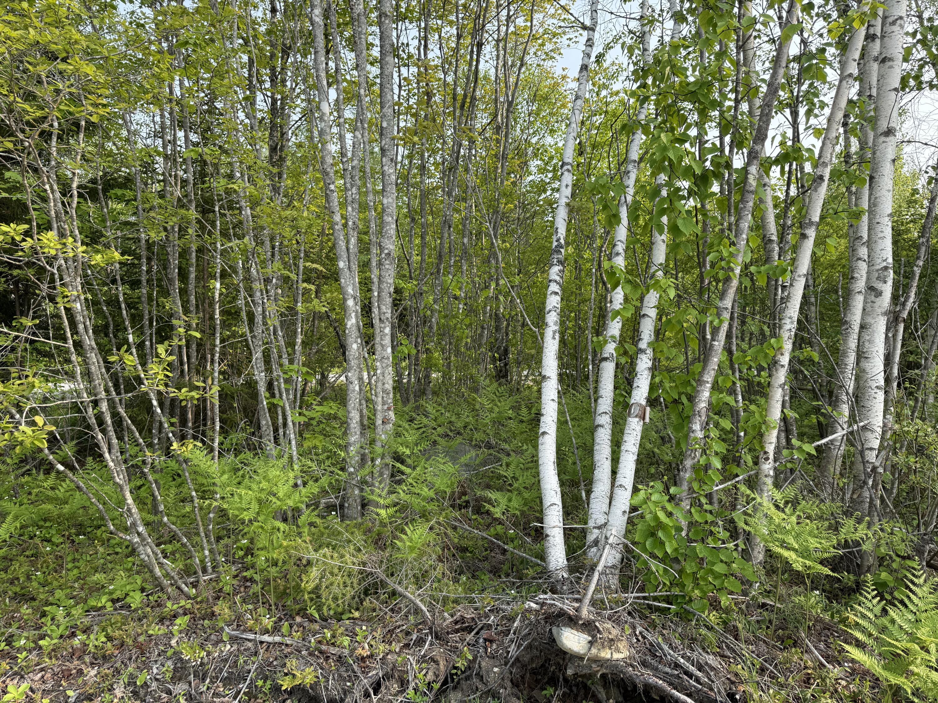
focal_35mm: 24
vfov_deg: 56.8
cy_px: 352
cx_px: 469
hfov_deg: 71.6
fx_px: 650
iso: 100
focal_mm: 6.76
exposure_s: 1/1292
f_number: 1.78
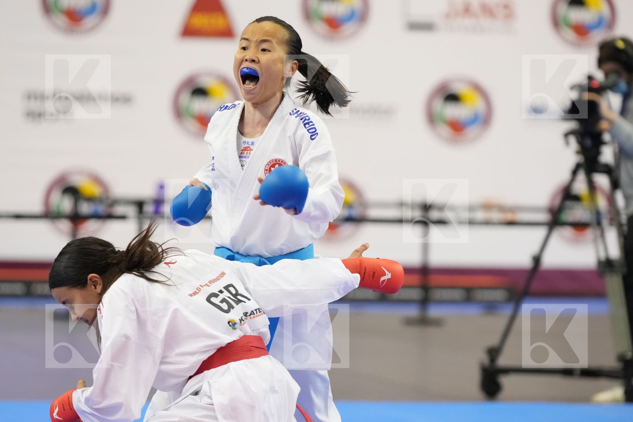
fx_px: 3921
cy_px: 211
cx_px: 316
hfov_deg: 9.2
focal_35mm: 223
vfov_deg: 6.2
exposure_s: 1/1000
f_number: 2.8
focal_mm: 149
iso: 4000
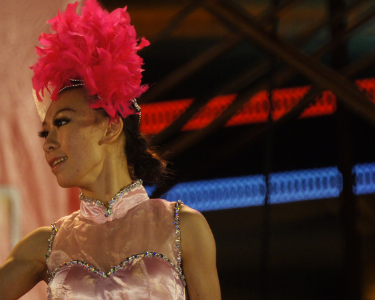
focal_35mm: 1122
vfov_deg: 1.4
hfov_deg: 1.7
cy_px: 160
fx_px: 12450
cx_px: 77
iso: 1600
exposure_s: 1/250
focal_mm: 500
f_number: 8
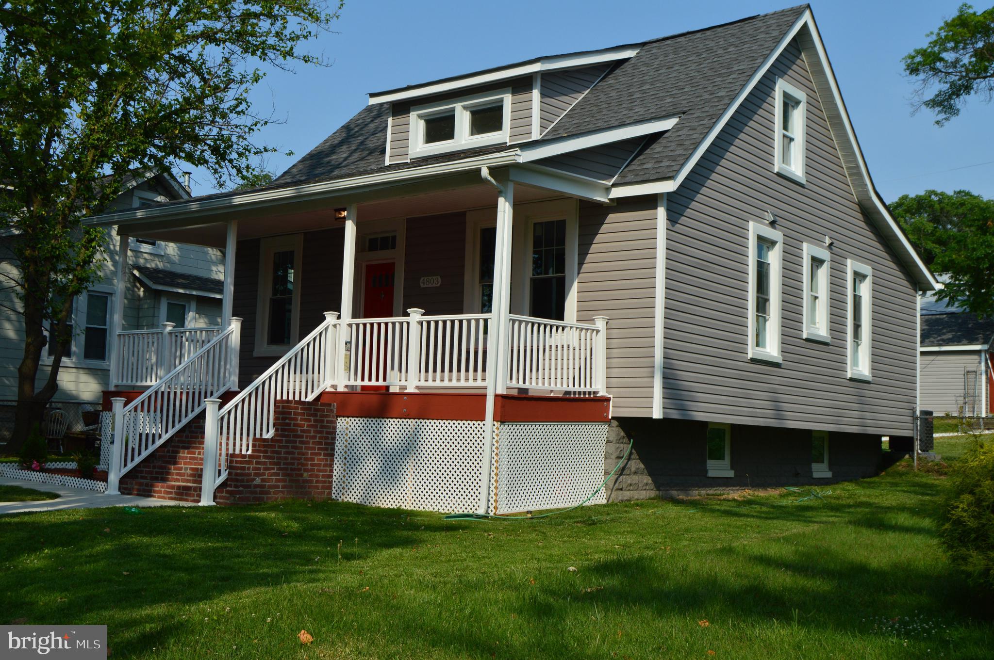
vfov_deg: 34.1
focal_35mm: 39
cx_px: 497
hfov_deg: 49.6
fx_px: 1076
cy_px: 330
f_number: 11
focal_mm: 26
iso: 250
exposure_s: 1/500
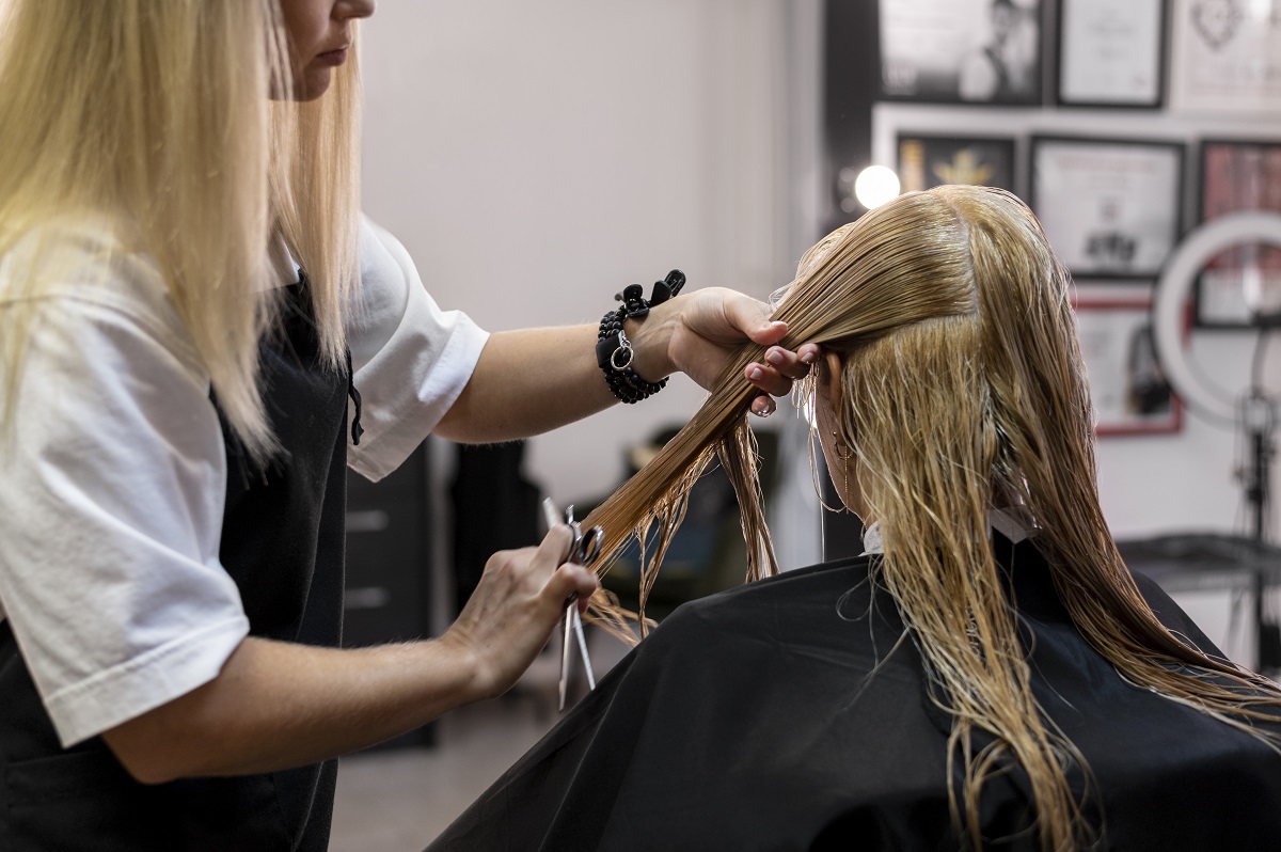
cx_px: 640
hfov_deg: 39.6
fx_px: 1778
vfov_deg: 26.9
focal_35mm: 50
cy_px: 426
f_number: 2.8
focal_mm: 50
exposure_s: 1/200
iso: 640
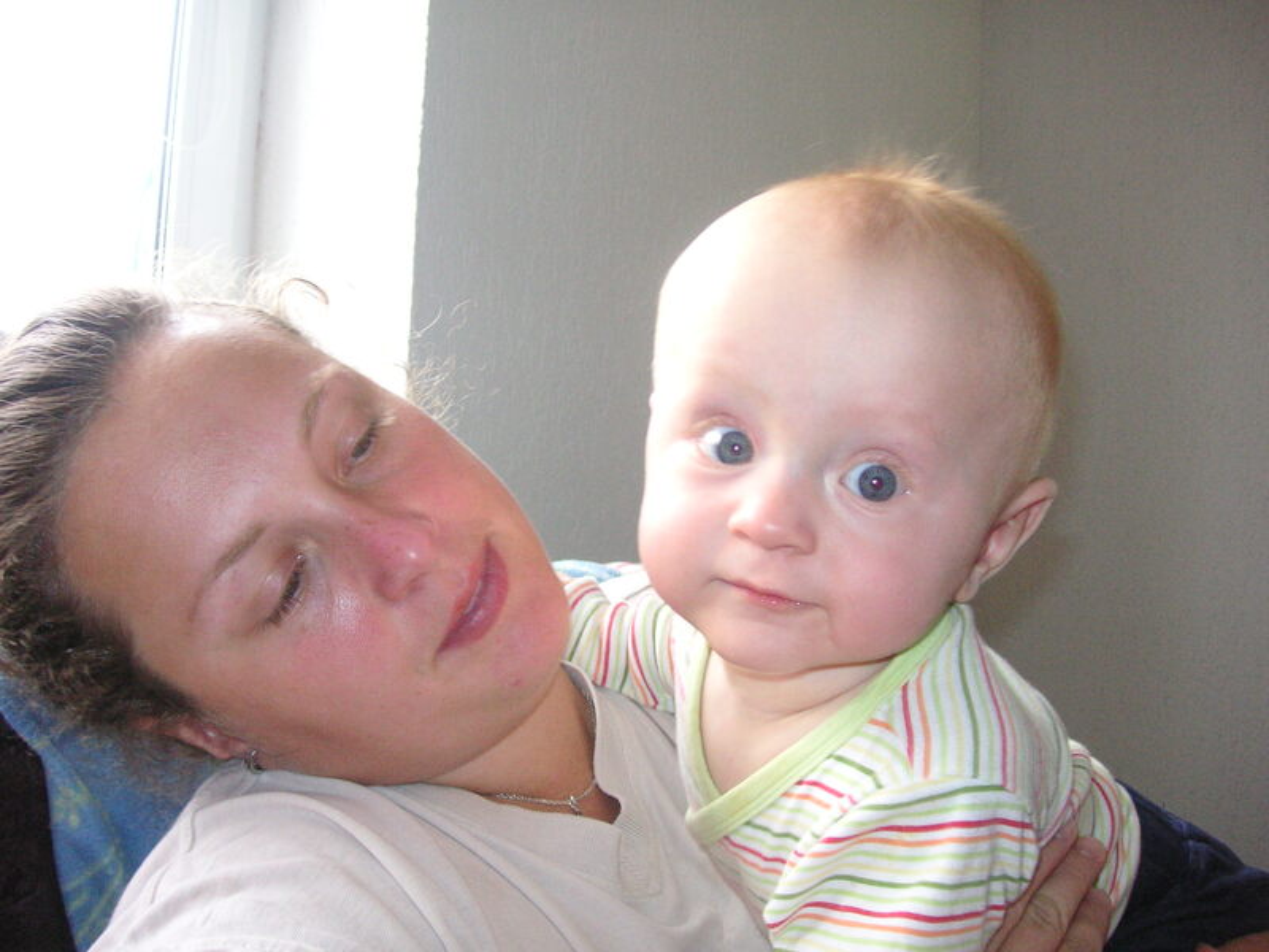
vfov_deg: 38.7
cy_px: 476
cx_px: 634
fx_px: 1356
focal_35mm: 37
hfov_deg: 50.1
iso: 160
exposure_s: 1/45
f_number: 2.8
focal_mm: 6.1
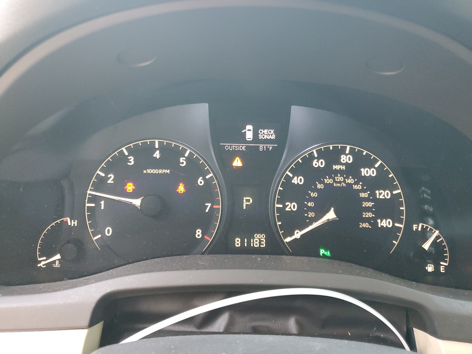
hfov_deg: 67.3
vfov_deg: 53.1
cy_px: 177
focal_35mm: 26
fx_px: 355
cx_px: 236
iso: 220
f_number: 1.5
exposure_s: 1/60.2
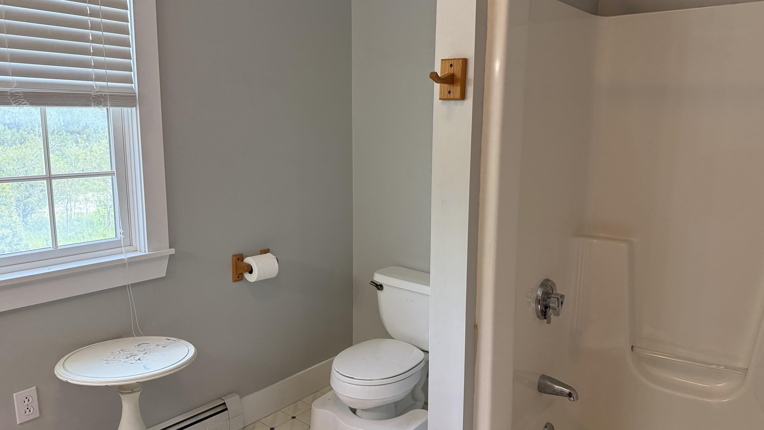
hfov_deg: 69.9
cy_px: 209
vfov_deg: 42.9
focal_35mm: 27
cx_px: 391
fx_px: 547
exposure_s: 1/120
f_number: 1.78
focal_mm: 6.76
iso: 200
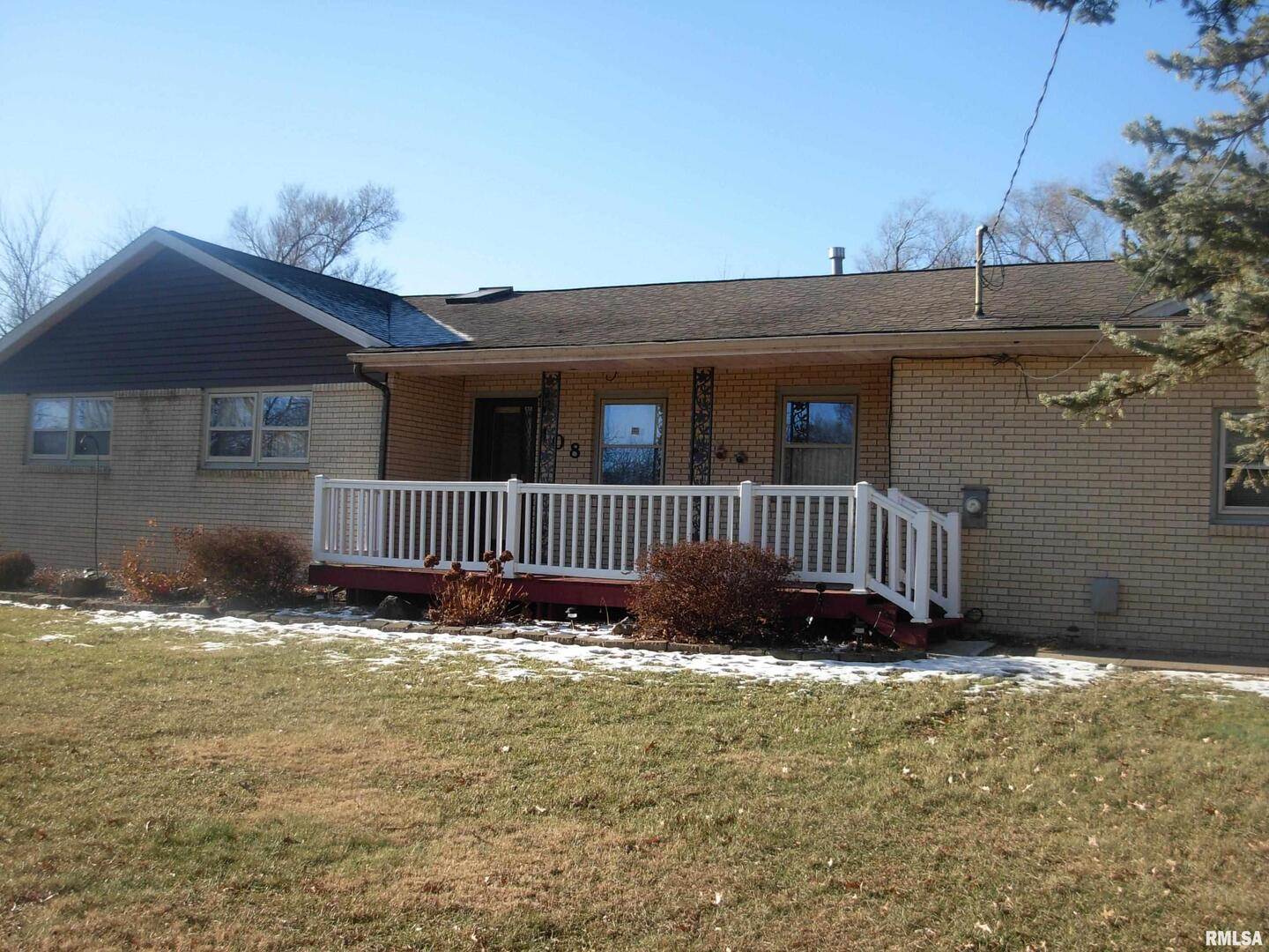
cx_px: 634
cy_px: 476
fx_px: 1393
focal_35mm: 38
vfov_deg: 37.7
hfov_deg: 49.0
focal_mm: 6.3
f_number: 2.9
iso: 79
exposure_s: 1/627
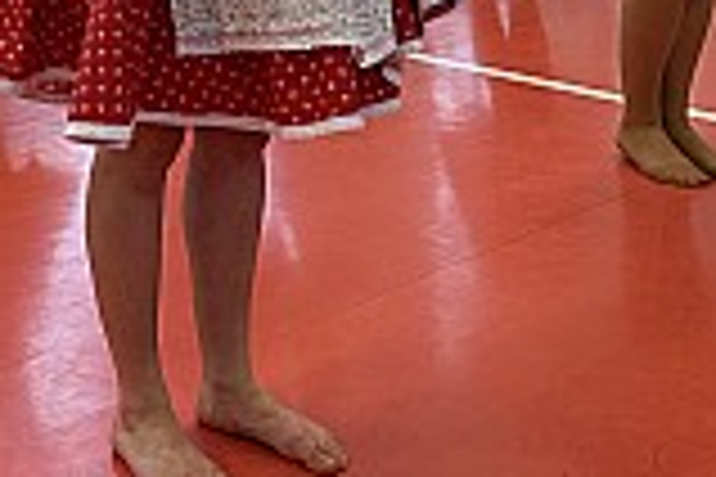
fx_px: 1690
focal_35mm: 85
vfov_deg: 14.6
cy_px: -304
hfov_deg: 23.4
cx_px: 86
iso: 160
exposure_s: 1/100
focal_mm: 6.76
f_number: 1.78
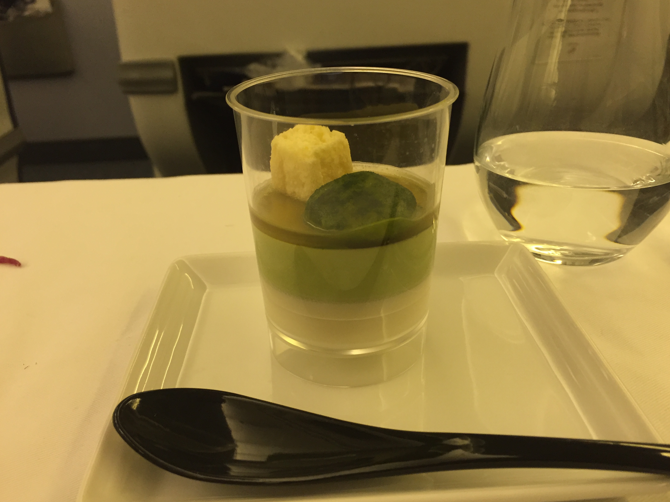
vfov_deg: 46.8
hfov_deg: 60.0
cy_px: 245
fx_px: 581
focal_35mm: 30
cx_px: 342
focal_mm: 4.15
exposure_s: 1/30
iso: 100
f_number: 2.2
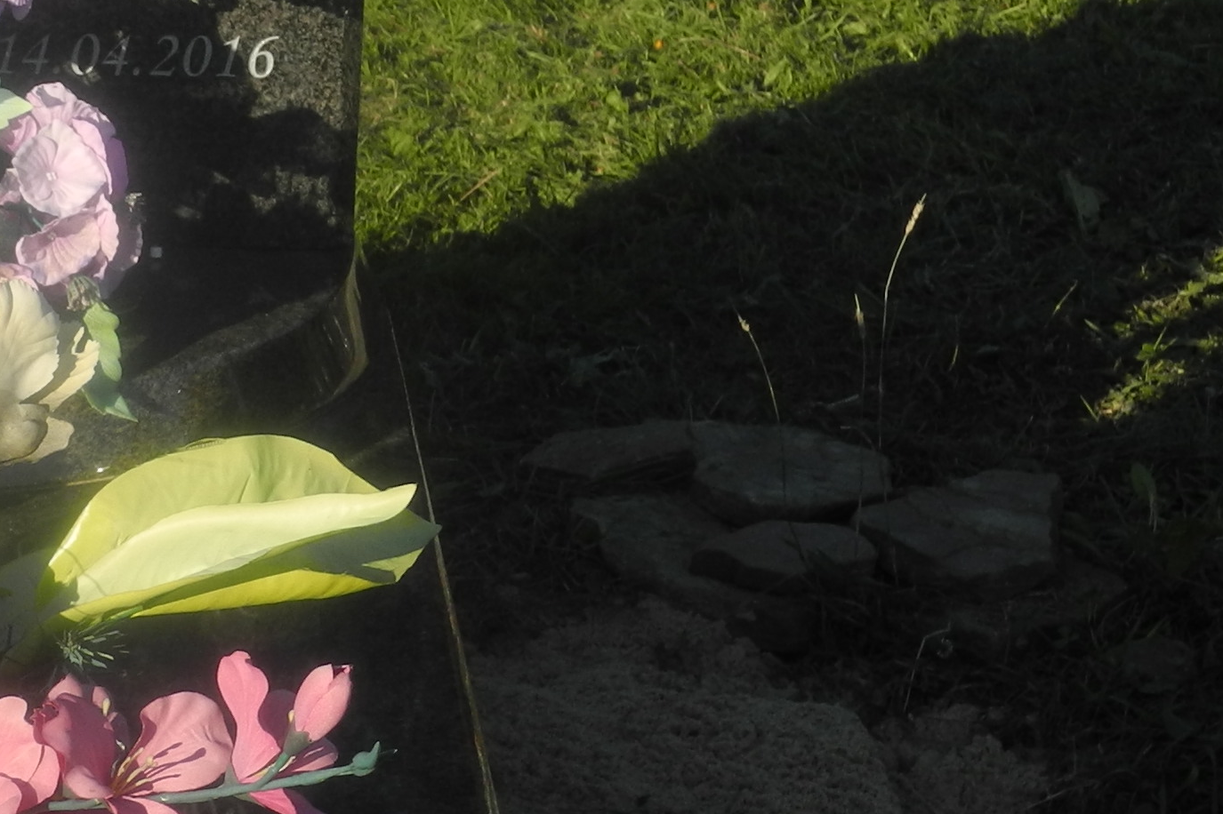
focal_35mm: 138
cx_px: -190
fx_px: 4687
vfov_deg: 9.9
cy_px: 316
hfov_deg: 14.5
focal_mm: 10.7
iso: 100
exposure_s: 1/1000
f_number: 3.5
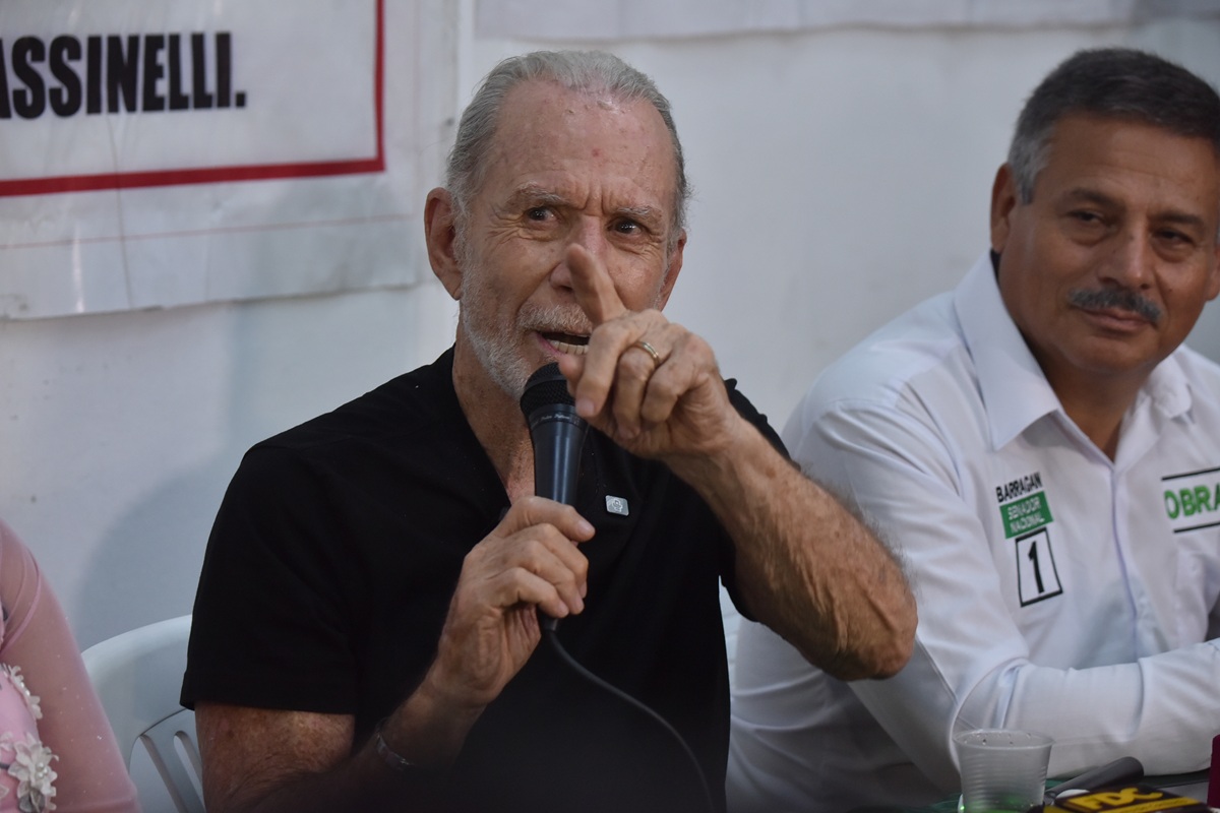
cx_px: 610
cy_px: 406
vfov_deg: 9.1
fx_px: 5083
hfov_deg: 13.7
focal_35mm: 150
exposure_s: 1/160
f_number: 5.6
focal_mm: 150
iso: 1600
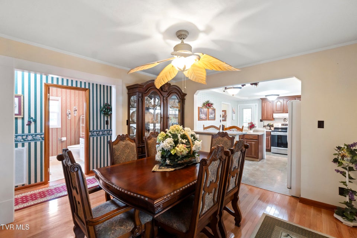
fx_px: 149
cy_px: 119
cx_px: 178
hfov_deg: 100.4
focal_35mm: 15
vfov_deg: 77.3
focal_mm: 10
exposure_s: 1/8
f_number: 8
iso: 800
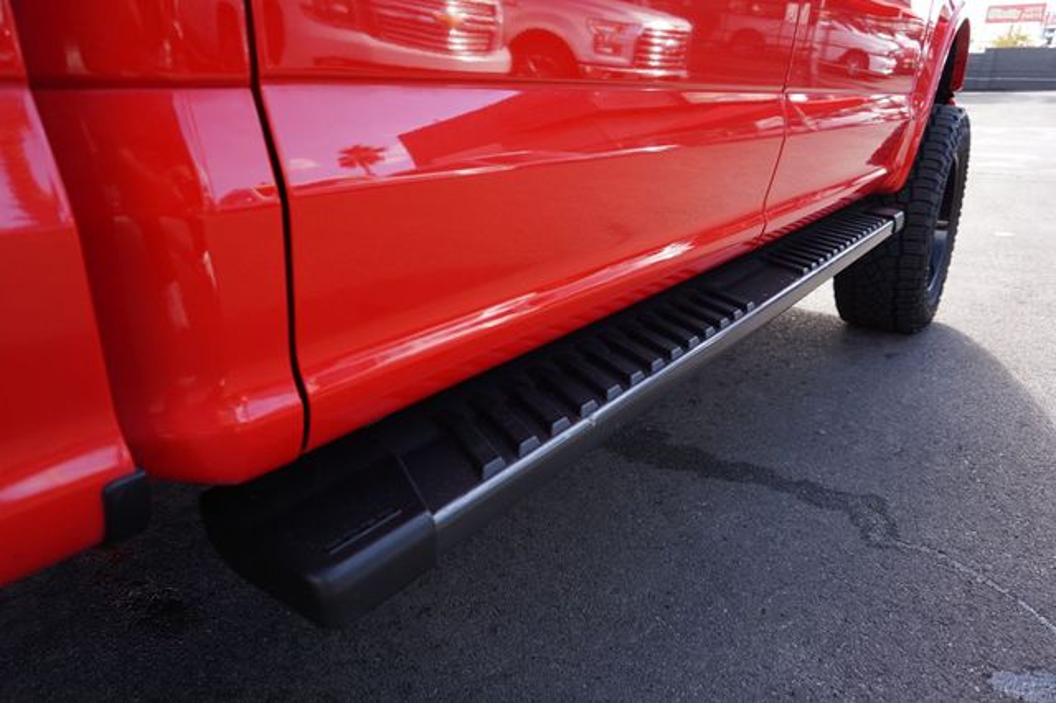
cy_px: 352
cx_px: 528
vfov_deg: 53.1
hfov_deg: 73.8
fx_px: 704
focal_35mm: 24
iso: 125
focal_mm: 16
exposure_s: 1/160
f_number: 4
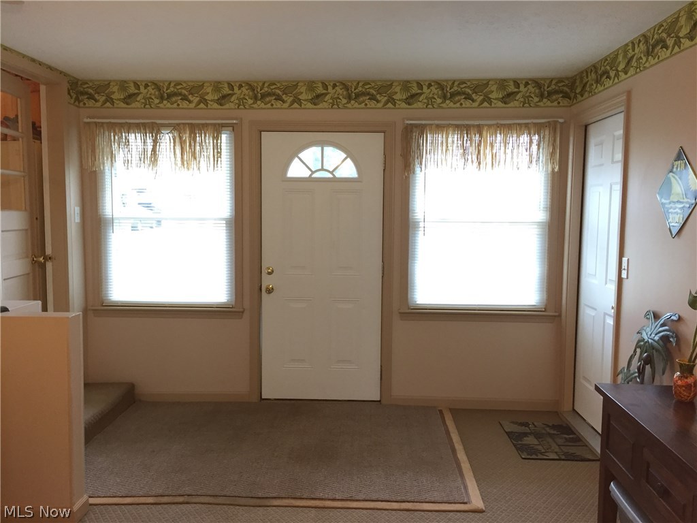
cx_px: 348
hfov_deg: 61.7
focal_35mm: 29
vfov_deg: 48.2
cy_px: 262
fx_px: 584
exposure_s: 1/30
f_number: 2.2
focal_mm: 4.15
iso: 125
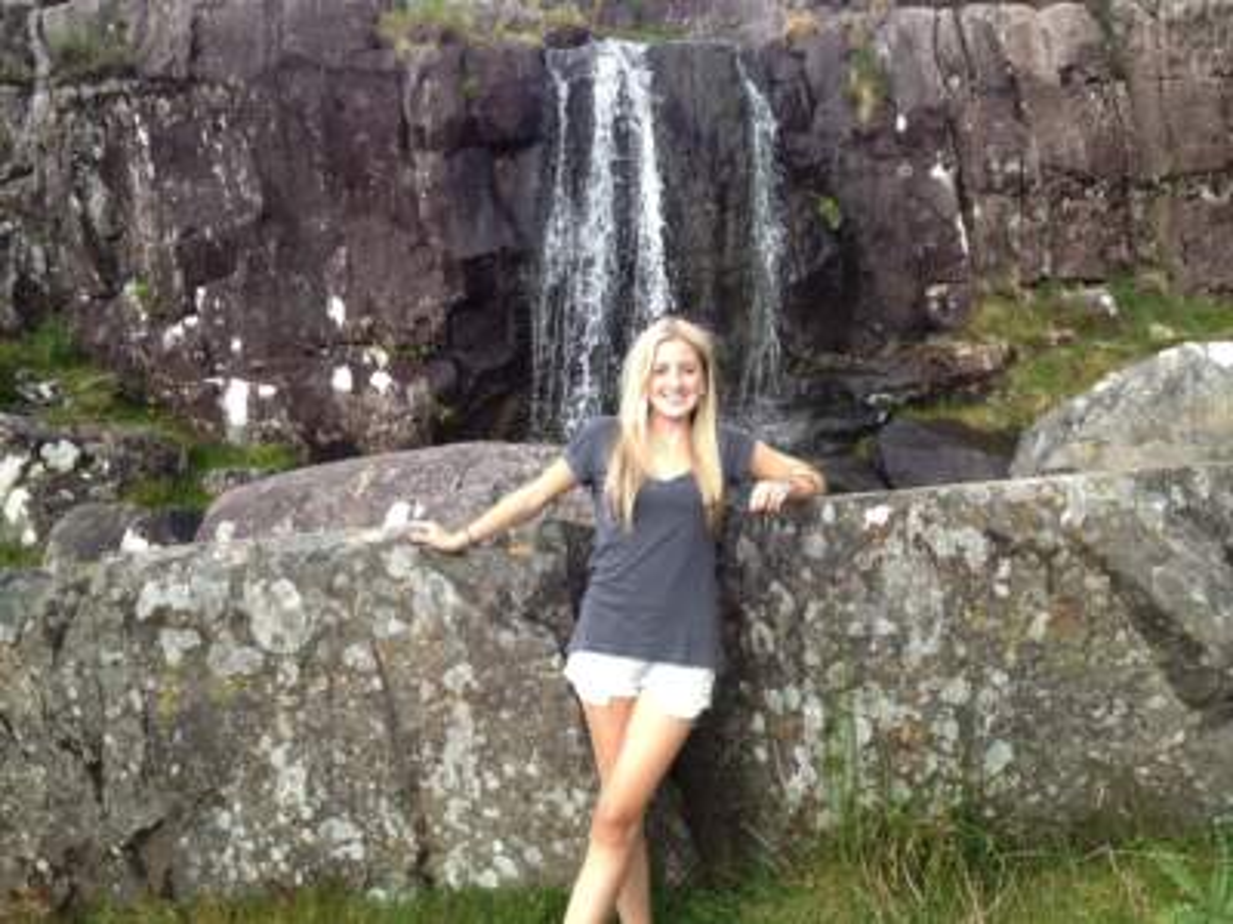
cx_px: 616
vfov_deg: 40.7
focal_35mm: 35
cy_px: 462
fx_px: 1247
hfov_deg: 52.6
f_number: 2.4
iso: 64
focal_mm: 4.28
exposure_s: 1/270
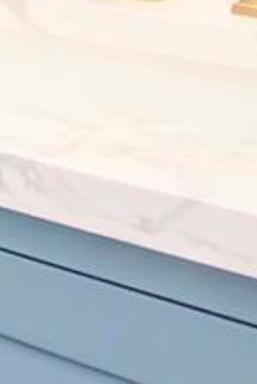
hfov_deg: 7.7
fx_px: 1197
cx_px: -794
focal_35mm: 112
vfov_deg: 15.9
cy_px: -273
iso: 800
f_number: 6.3
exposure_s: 1/20
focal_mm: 10
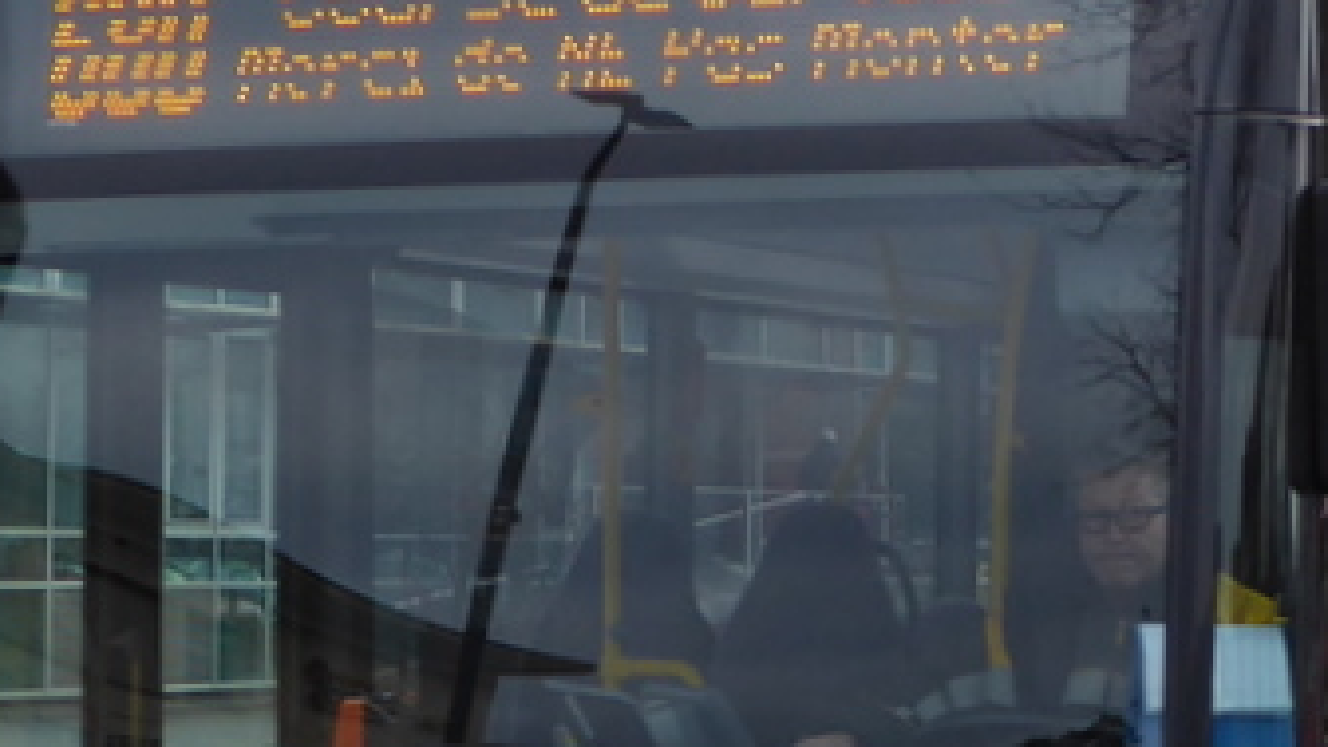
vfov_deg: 8.6
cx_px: 802
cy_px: 589
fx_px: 4930
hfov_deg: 15.3
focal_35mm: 140
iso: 80
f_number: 3.7
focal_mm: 6.3
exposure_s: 1/200
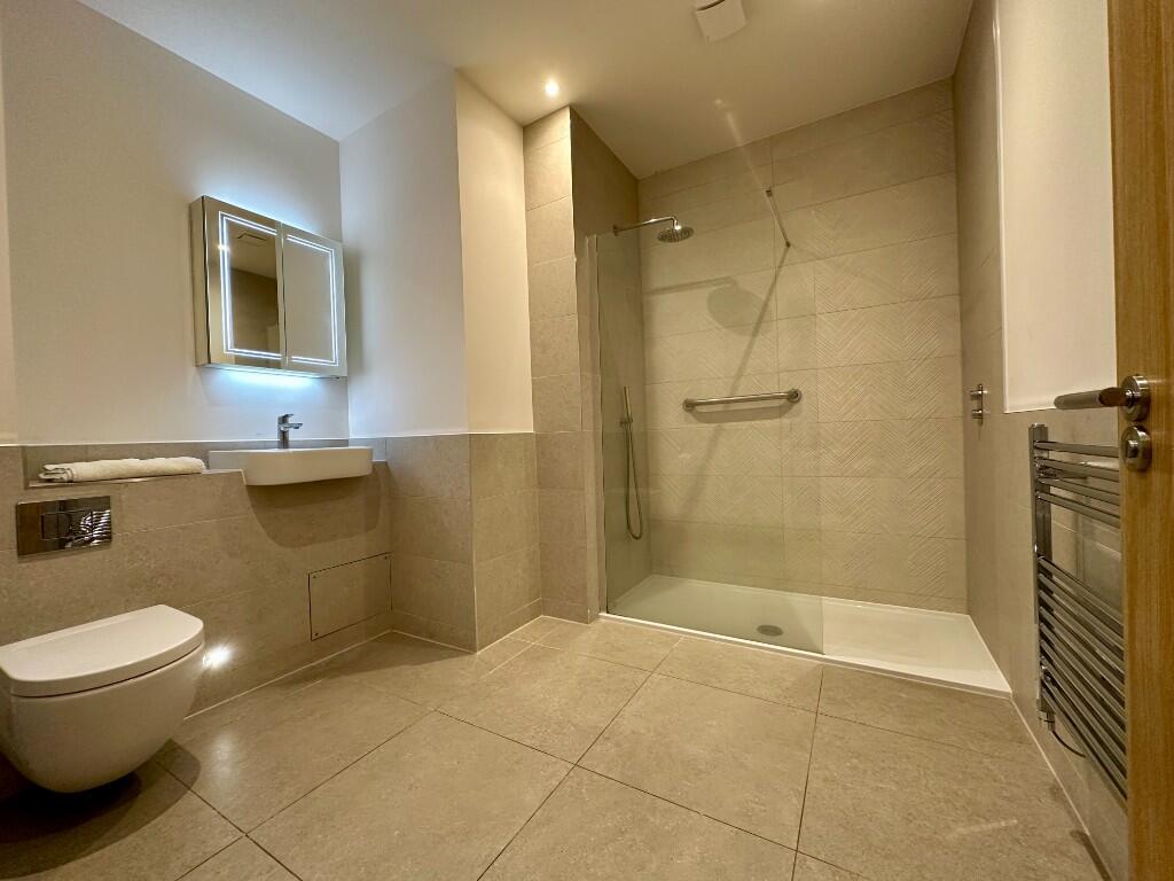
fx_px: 475
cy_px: 440
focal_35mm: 14
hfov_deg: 102.1
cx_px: 587
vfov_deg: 85.7
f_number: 2.2
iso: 250
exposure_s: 1/50
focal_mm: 2.22
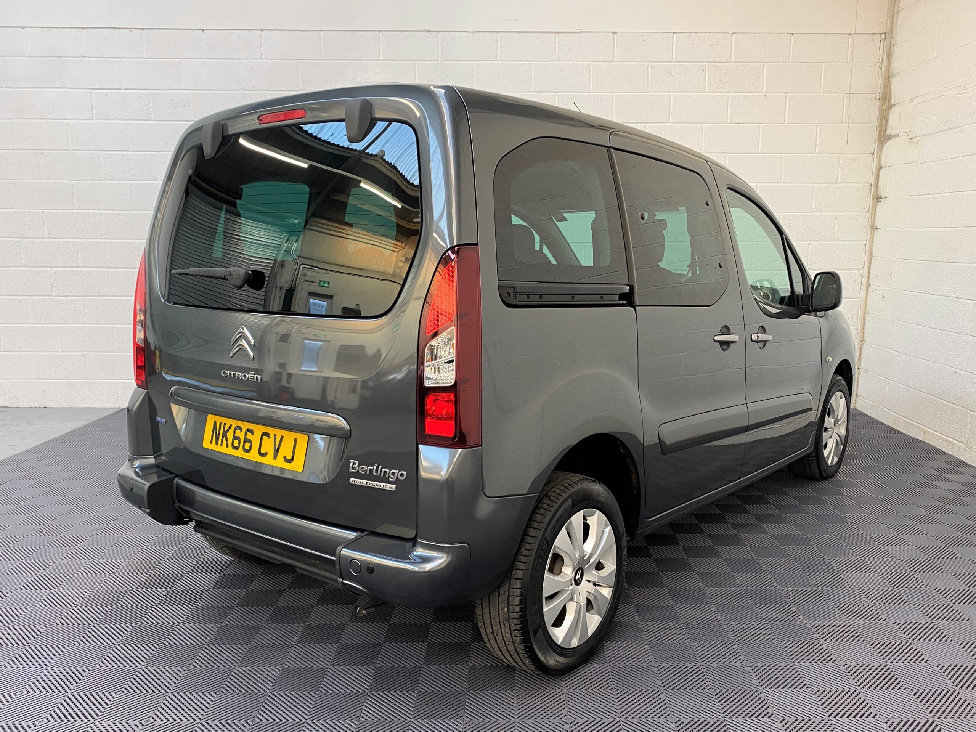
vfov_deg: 53.1
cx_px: 488
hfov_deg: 67.3
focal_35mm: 26
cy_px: 366
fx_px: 733
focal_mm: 4.25
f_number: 1.8
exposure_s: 1/50
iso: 80
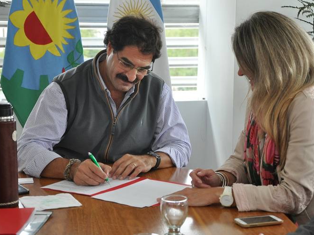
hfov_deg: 23.0
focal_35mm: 85
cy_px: 118
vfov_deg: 17.4
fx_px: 771
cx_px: 157
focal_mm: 52
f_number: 6.3
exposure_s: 1/160
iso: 1000
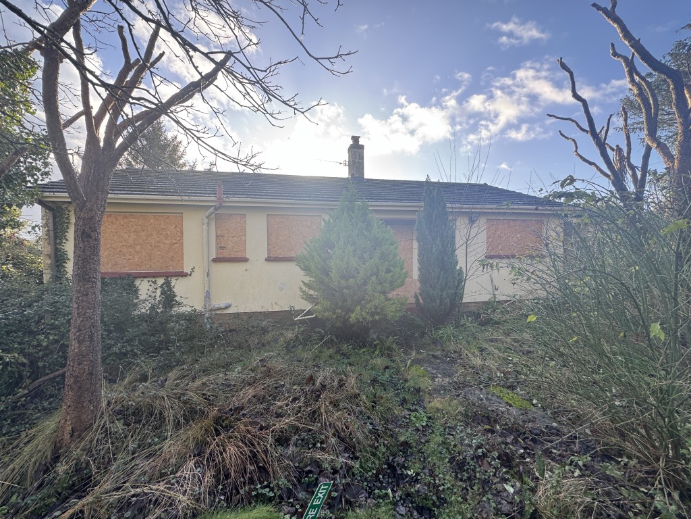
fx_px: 279
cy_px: 260
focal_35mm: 14
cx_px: 346
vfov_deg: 85.7
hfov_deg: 102.1
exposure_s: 1/173
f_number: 2.2
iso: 40
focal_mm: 2.22
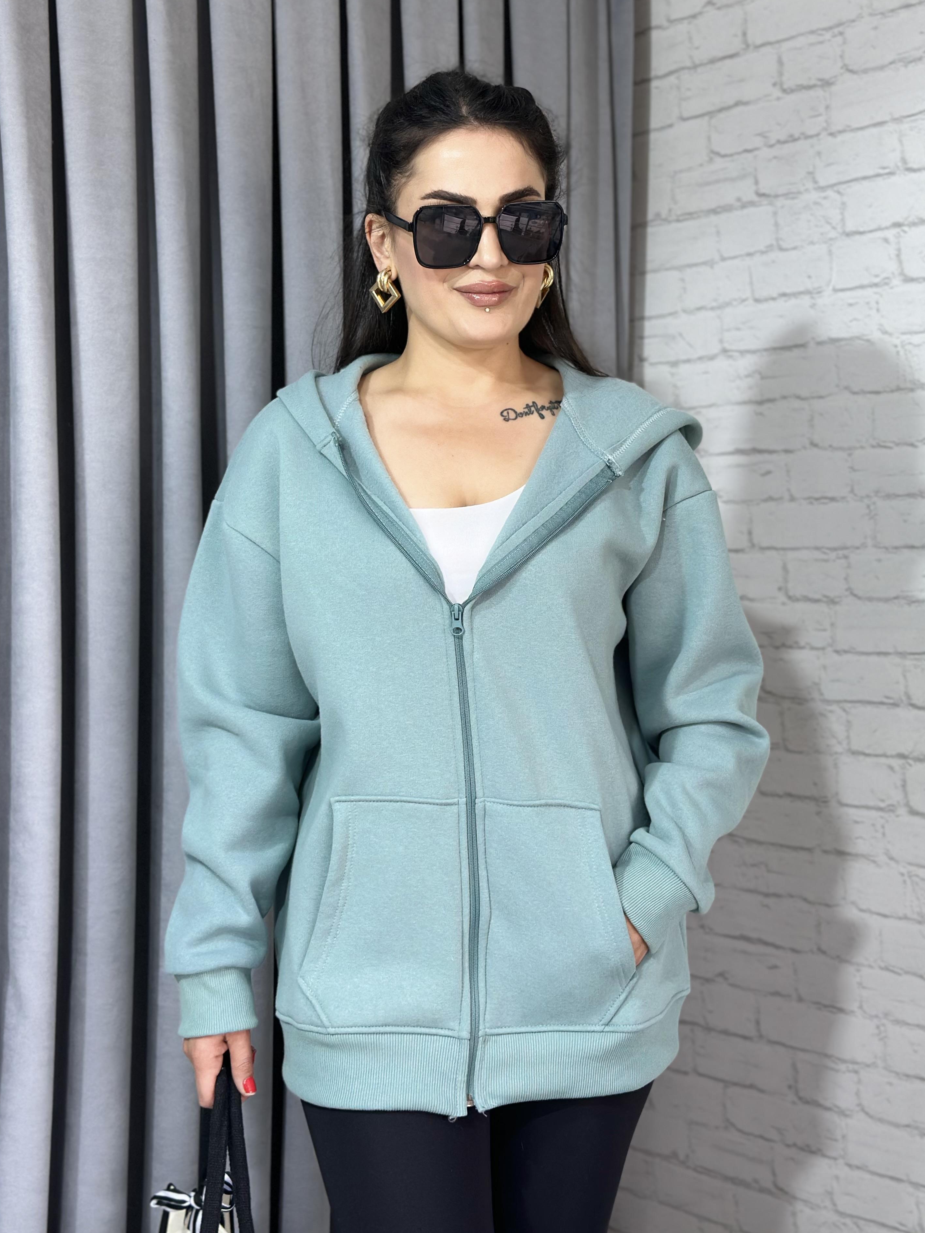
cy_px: 584
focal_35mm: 51
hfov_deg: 28.6
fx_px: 1817
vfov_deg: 37.5
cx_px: 487
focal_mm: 6.86
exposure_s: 1/100
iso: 80
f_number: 1.78
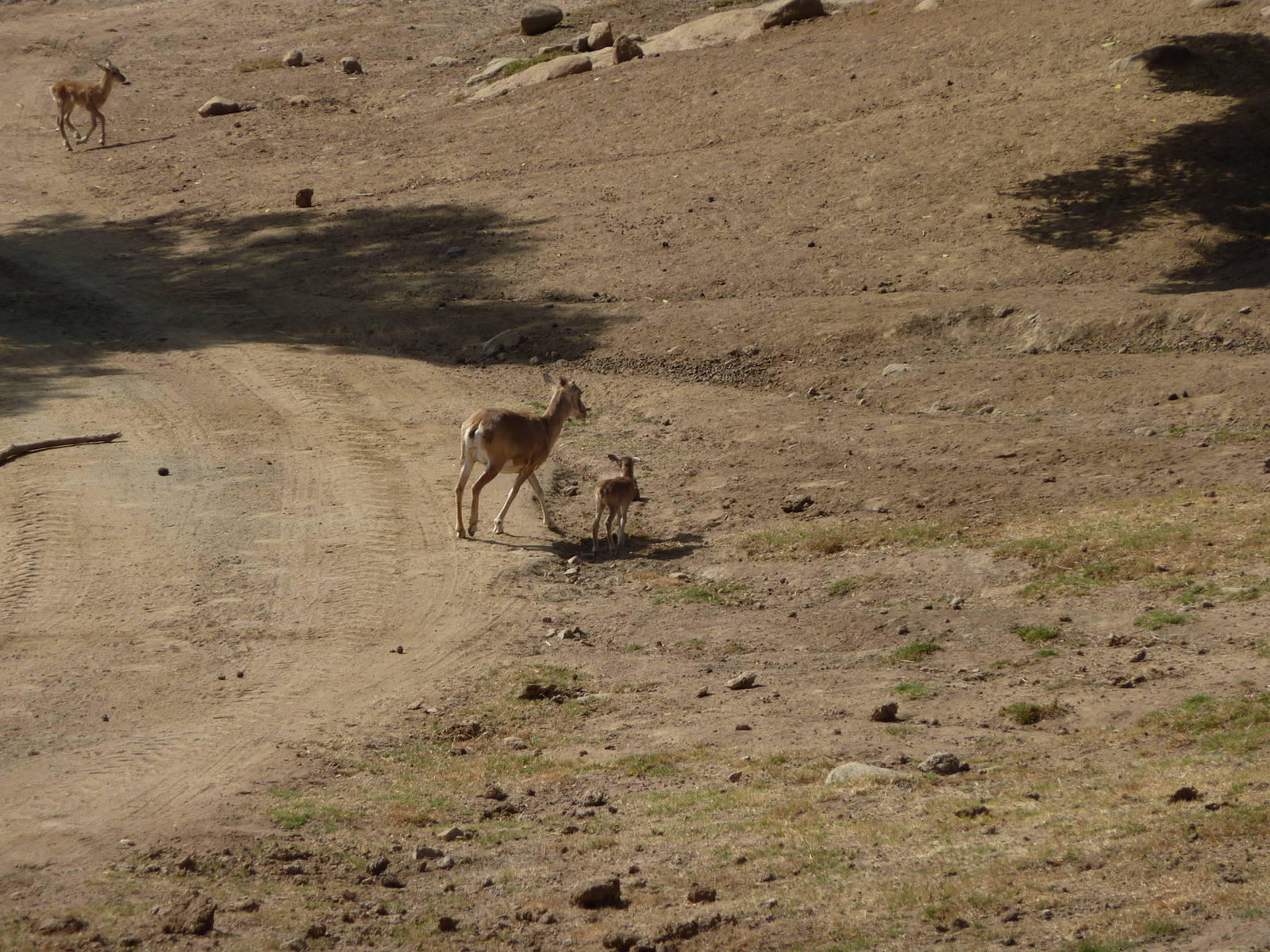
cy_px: 476
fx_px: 11006
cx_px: 635
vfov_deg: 5.0
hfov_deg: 6.6
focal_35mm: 300
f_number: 5.6
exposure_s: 1/500
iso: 80
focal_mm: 49.2
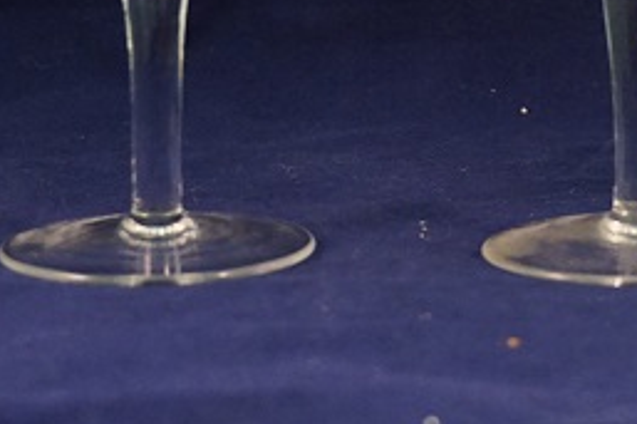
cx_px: 649
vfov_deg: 7.9
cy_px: -94
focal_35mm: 171
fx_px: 3032
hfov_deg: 11.9
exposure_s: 1/30
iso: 3200
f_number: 5.6
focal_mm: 39
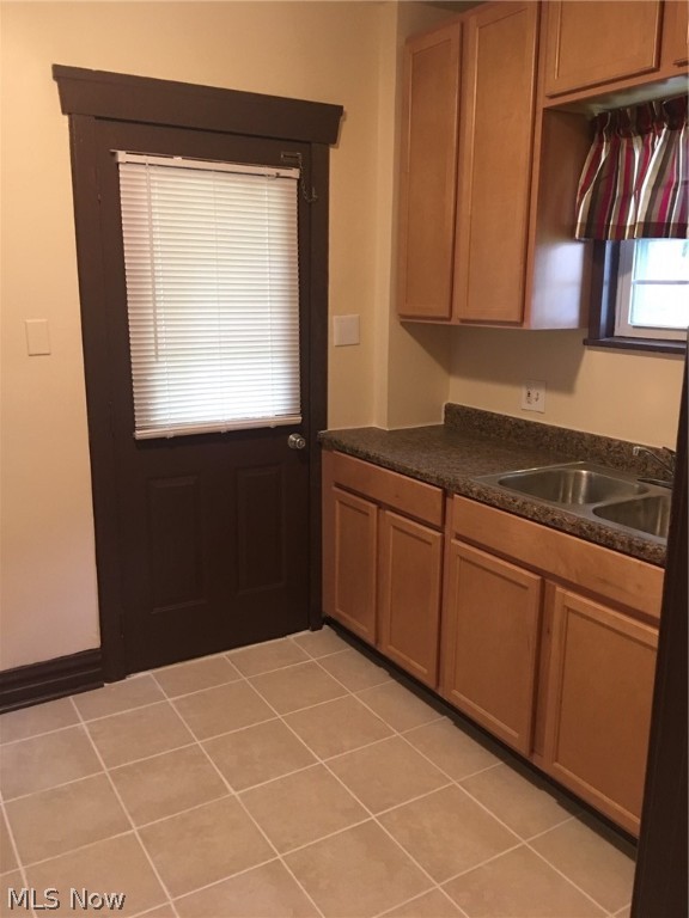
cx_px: 344
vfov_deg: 61.7
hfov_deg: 48.2
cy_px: 459
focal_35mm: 29
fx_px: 770
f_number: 2.2
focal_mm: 4.15
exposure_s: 1/15
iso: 100
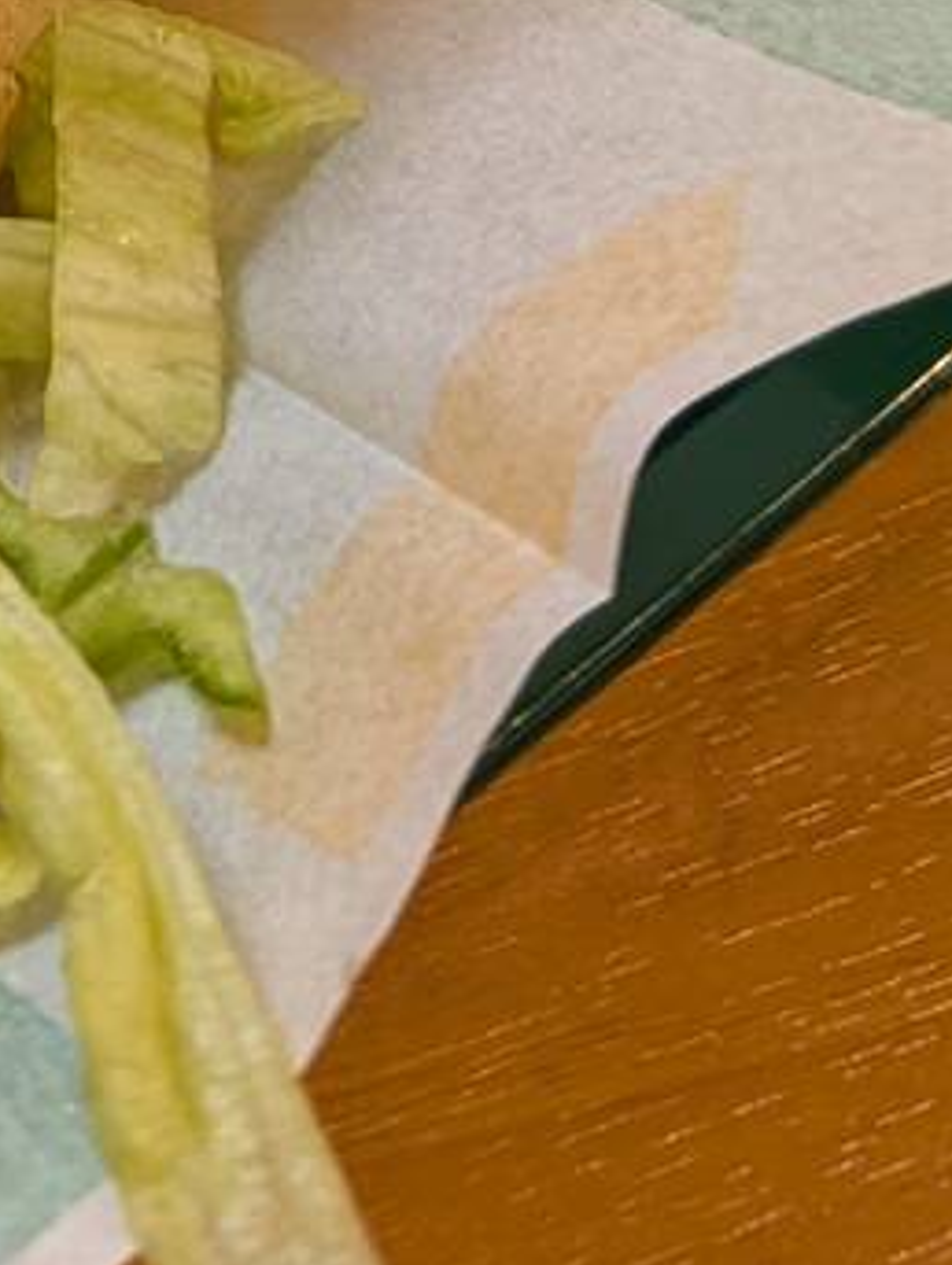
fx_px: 4099
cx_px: -448
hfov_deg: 12.6
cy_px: -1084
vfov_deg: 15.0
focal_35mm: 112
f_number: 1.68
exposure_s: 1/60
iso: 108
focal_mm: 6.9
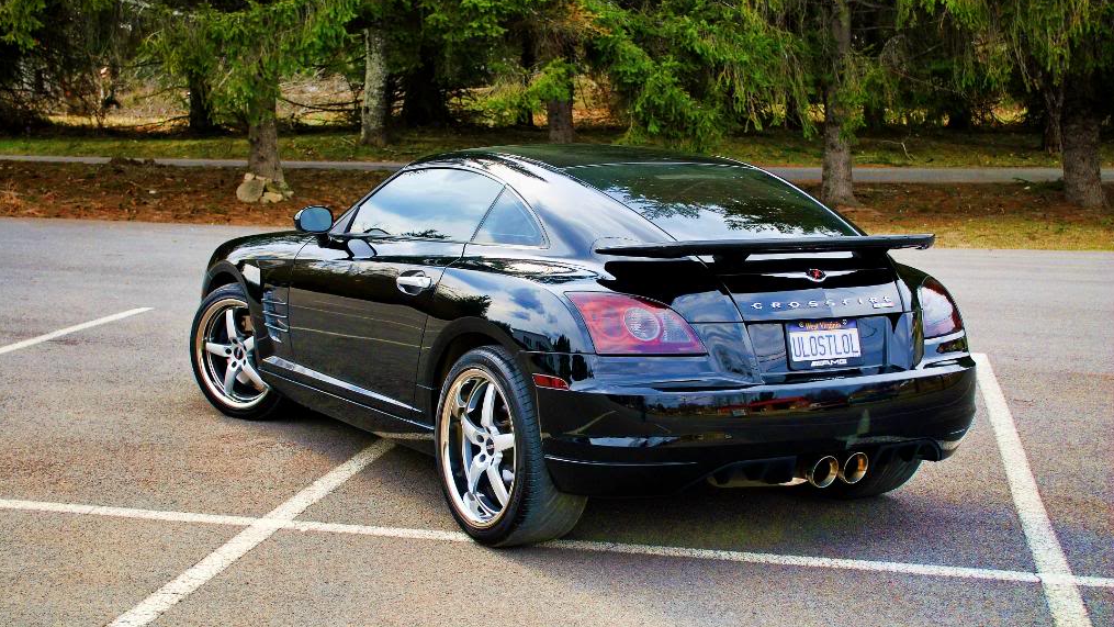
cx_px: 558
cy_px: 344
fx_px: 1640
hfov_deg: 37.5
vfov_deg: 21.6
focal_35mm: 56
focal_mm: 35
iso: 200
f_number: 5.3
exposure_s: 1/250
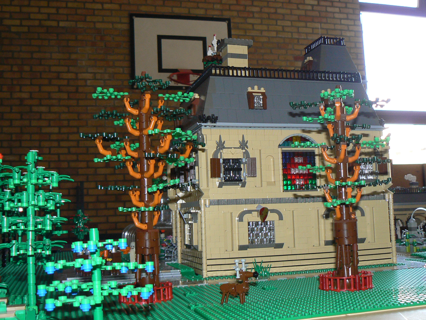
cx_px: 213
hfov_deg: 43.9
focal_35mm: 43
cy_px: 160
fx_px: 529
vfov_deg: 33.6
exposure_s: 1/25
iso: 100
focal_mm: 6
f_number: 2.8
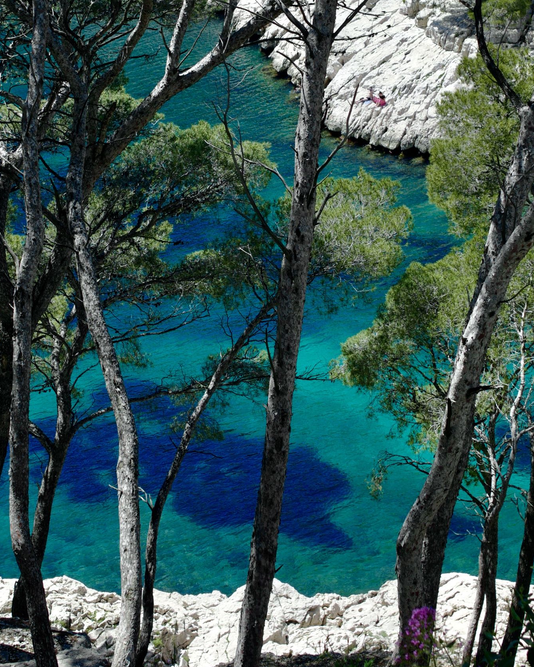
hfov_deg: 27.0
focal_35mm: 56
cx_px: 187
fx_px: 1106
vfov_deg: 33.6
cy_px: 339
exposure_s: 1/500
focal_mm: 23
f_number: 4
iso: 100
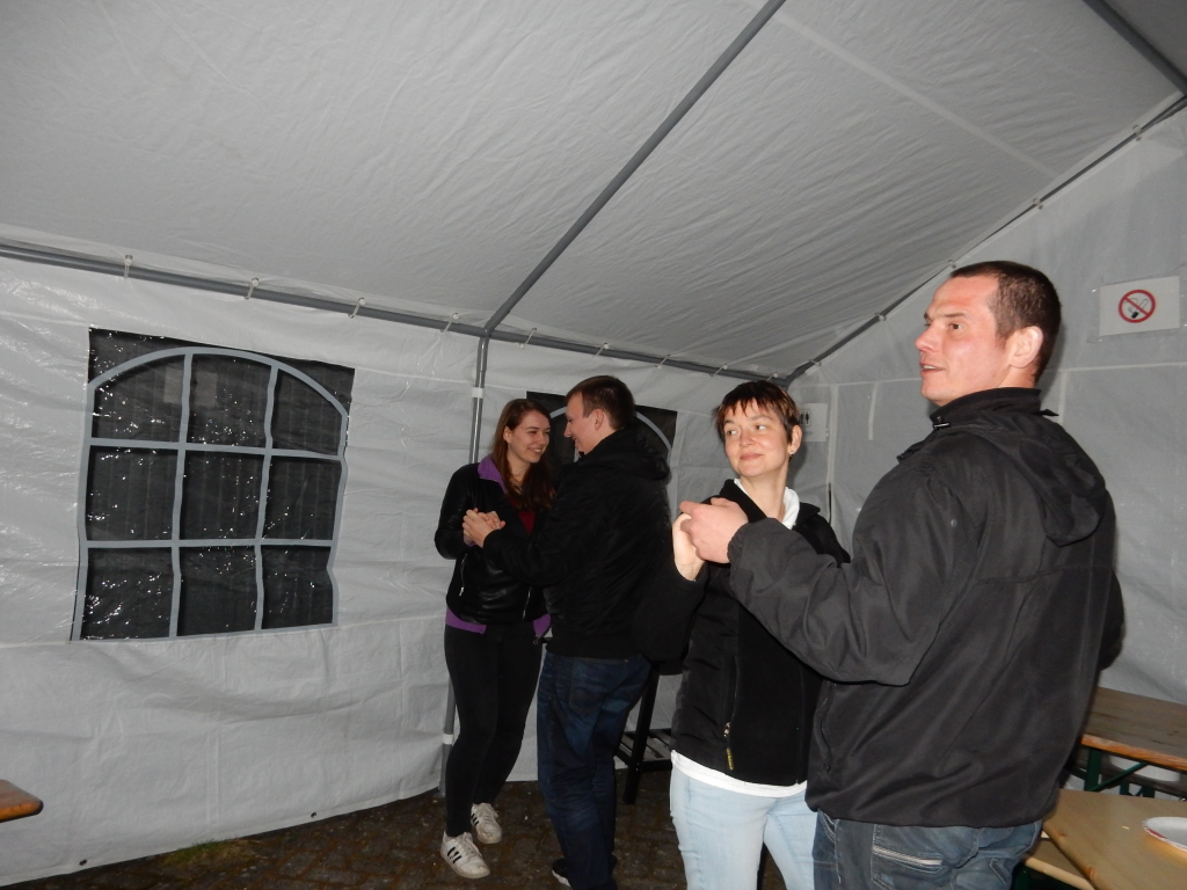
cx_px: 594
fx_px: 857
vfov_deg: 54.9
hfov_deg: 69.4
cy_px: 445
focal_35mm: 25
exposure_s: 1/30
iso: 320
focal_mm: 4.5
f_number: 3.7
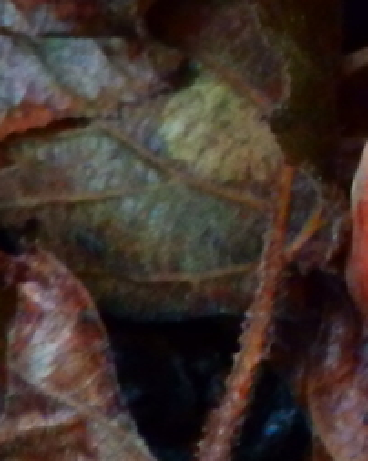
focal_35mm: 141
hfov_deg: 9.6
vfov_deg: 13.0
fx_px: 1922
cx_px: 920
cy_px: -198
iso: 800
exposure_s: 1/25
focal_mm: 5.7
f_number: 3.7
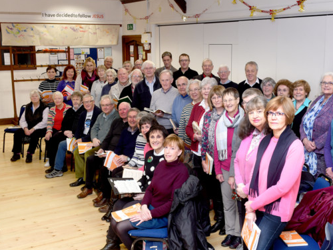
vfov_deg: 31.5
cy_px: 125
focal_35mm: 46
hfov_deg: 41.2
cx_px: 183
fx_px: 443
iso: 400
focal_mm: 28
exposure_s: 1/40
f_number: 5.6
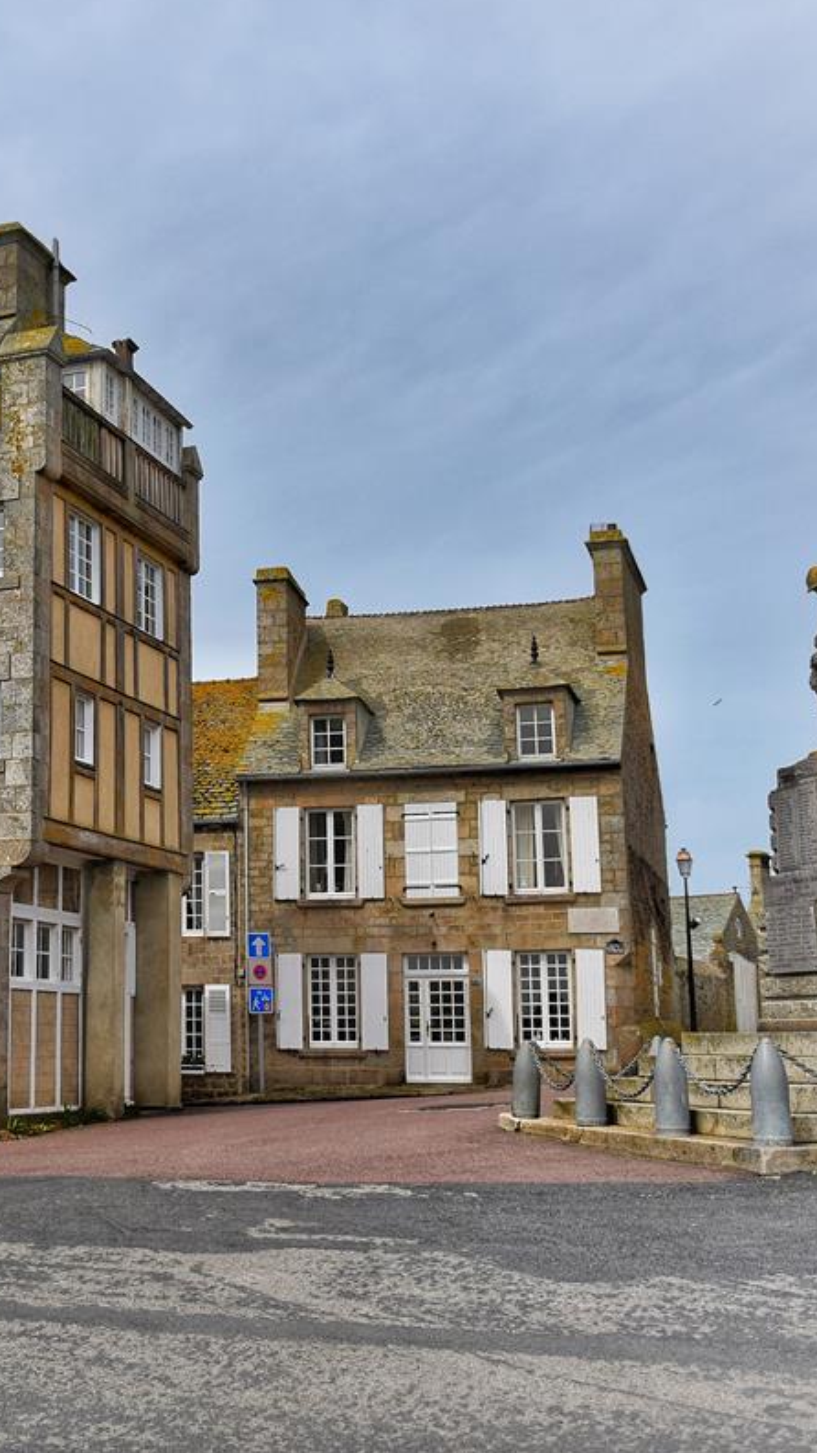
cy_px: 721
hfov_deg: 25.2
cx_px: 77
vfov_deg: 44.6
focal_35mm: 46
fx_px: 1772
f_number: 2.8
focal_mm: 29
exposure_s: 1/4000
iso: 110
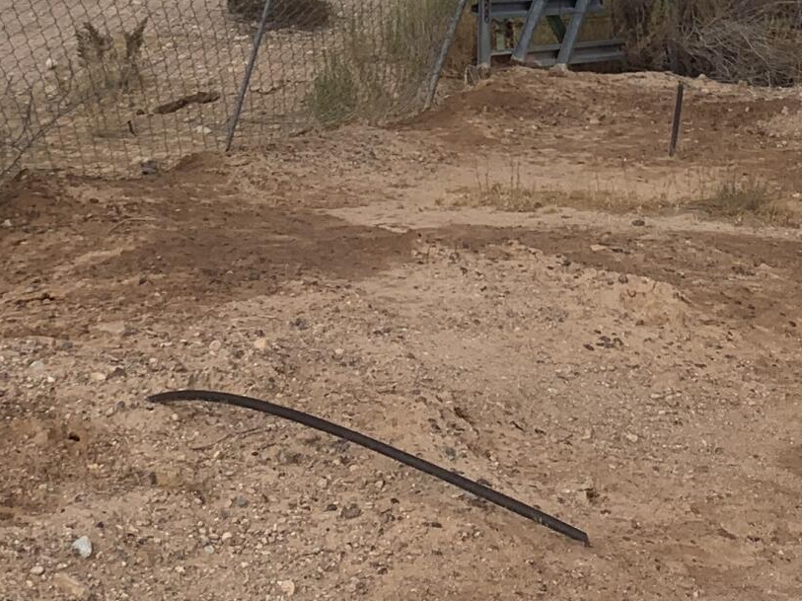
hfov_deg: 20.4
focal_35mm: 96
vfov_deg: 14.5
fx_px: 2223
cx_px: 372
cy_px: -247
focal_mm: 4.25
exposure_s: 1/2481
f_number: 1.8
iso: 25
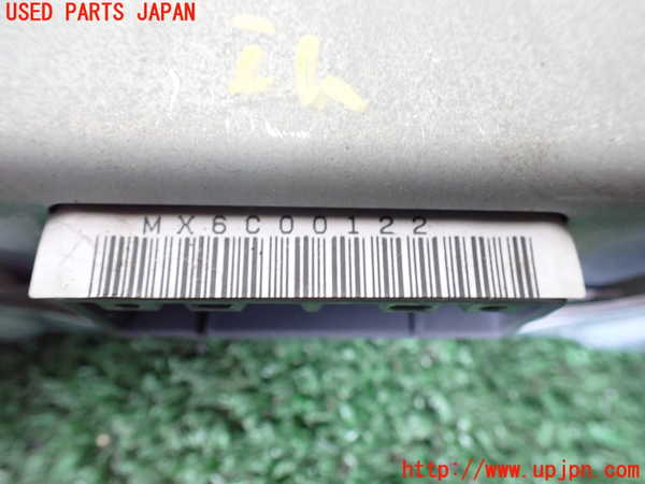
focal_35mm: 30
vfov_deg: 46.8
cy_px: 242
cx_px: 322
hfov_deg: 60.0
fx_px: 559
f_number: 2.3
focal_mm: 5.4
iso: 1000
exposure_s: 1/30
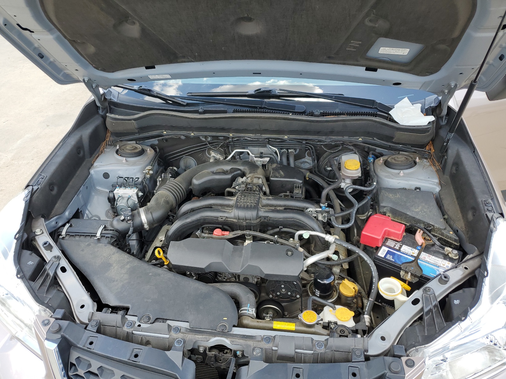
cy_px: 190
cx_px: 253
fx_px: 380
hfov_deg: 67.3
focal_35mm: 26
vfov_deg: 53.1
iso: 50
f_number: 1.5
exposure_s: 1/526
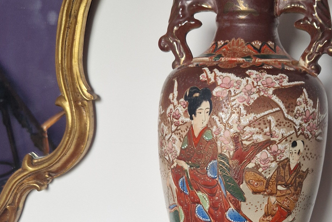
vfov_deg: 26.2
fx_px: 470
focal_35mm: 51
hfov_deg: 38.0
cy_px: 167
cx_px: 243
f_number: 1.8
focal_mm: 5.4
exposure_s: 1/100
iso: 50
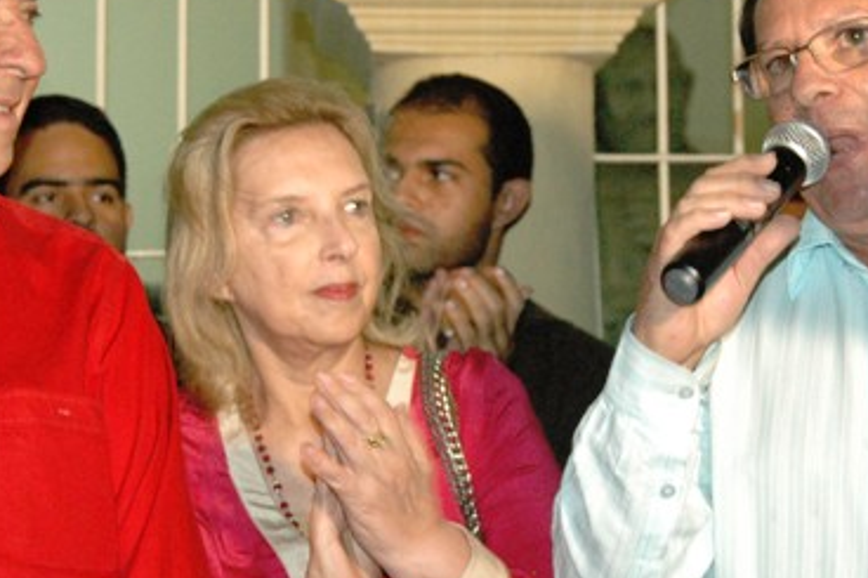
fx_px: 2988
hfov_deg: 16.5
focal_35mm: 124
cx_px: 460
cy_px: 366
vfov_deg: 11.0
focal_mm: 38
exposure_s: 1/60
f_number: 5
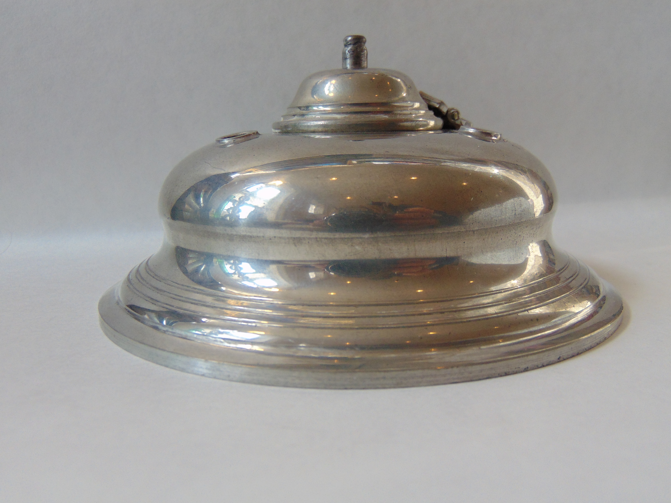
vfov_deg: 42.9
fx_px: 640
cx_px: 336
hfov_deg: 55.4
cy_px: 252
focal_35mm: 33
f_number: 3.2
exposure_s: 1/250
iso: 100
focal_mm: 5.8
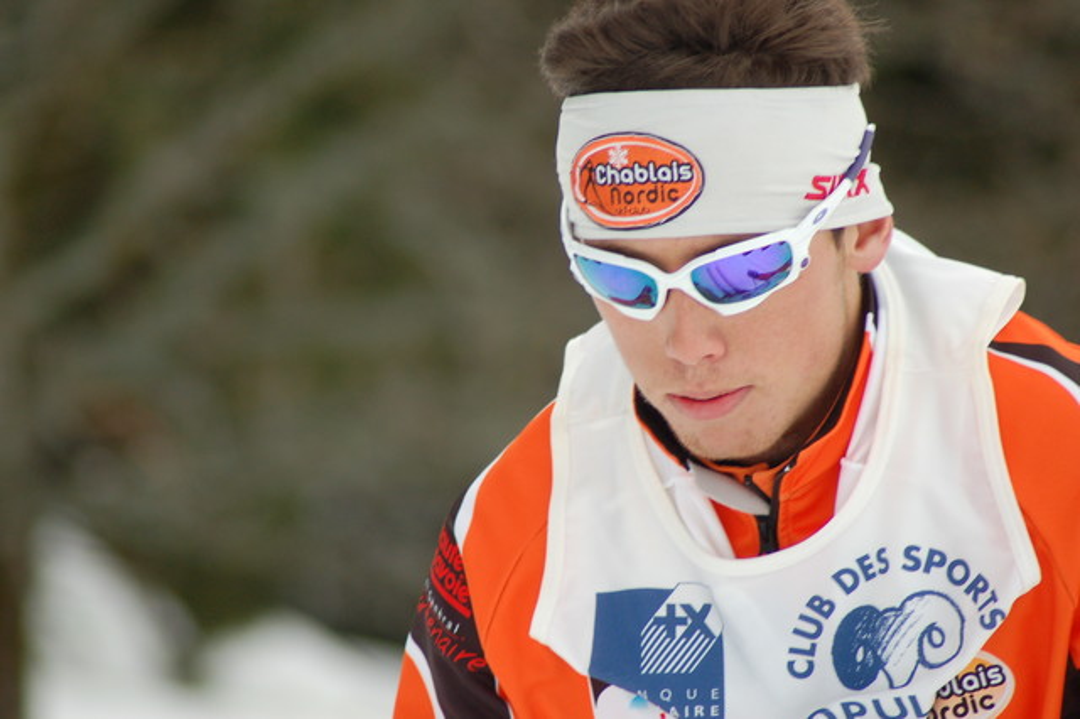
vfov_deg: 4.4
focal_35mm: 315
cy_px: 360
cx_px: 540
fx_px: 9445
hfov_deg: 6.5
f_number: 5
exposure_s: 1/640
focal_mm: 210
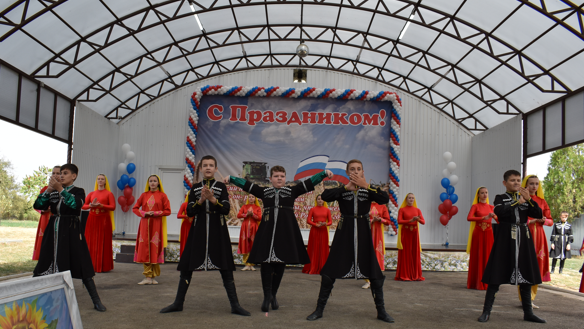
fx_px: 480
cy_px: 207
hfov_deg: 62.5
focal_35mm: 31
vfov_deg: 37.5
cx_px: 269
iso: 250
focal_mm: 18
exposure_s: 1/250
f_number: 8
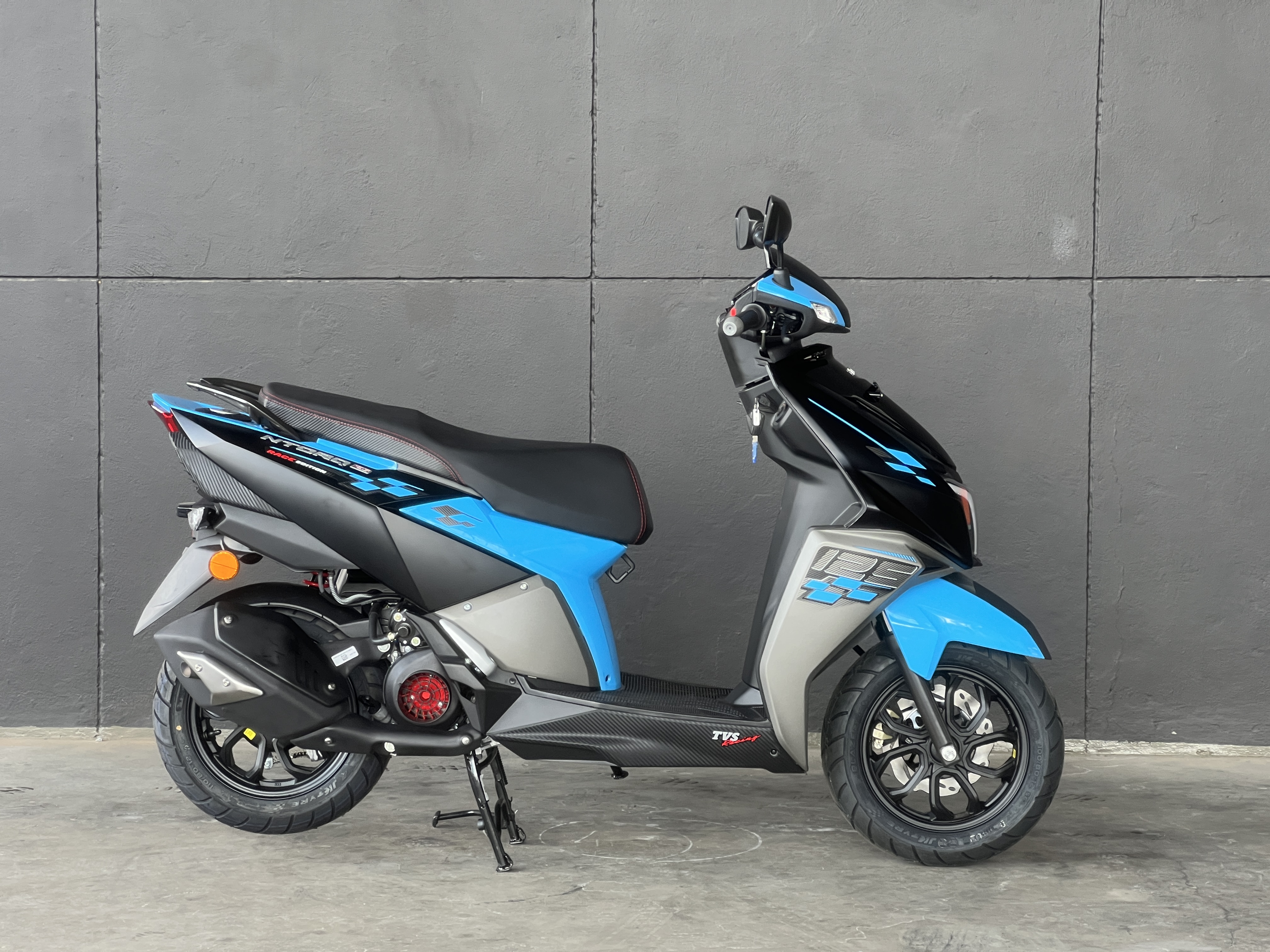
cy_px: 476
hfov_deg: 25.3
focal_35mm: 77
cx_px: 635
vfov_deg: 19.1
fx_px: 2825
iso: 100
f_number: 2.8
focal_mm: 9
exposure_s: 1/99
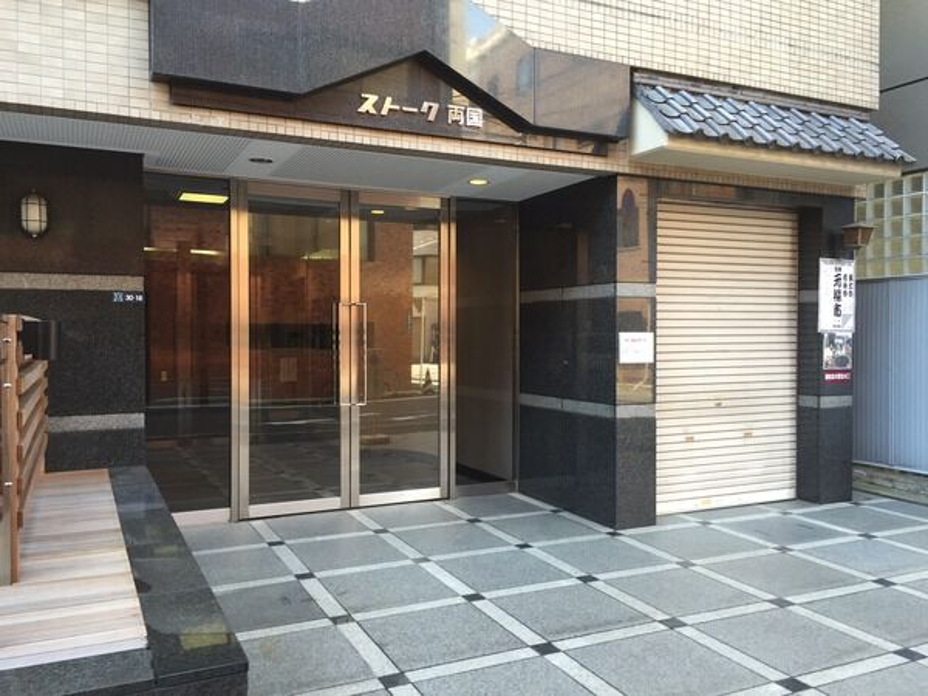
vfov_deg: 48.2
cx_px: 464
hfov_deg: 61.7
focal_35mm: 29
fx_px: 777
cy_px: 348
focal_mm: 4.15
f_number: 2.2
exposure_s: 1/60
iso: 40
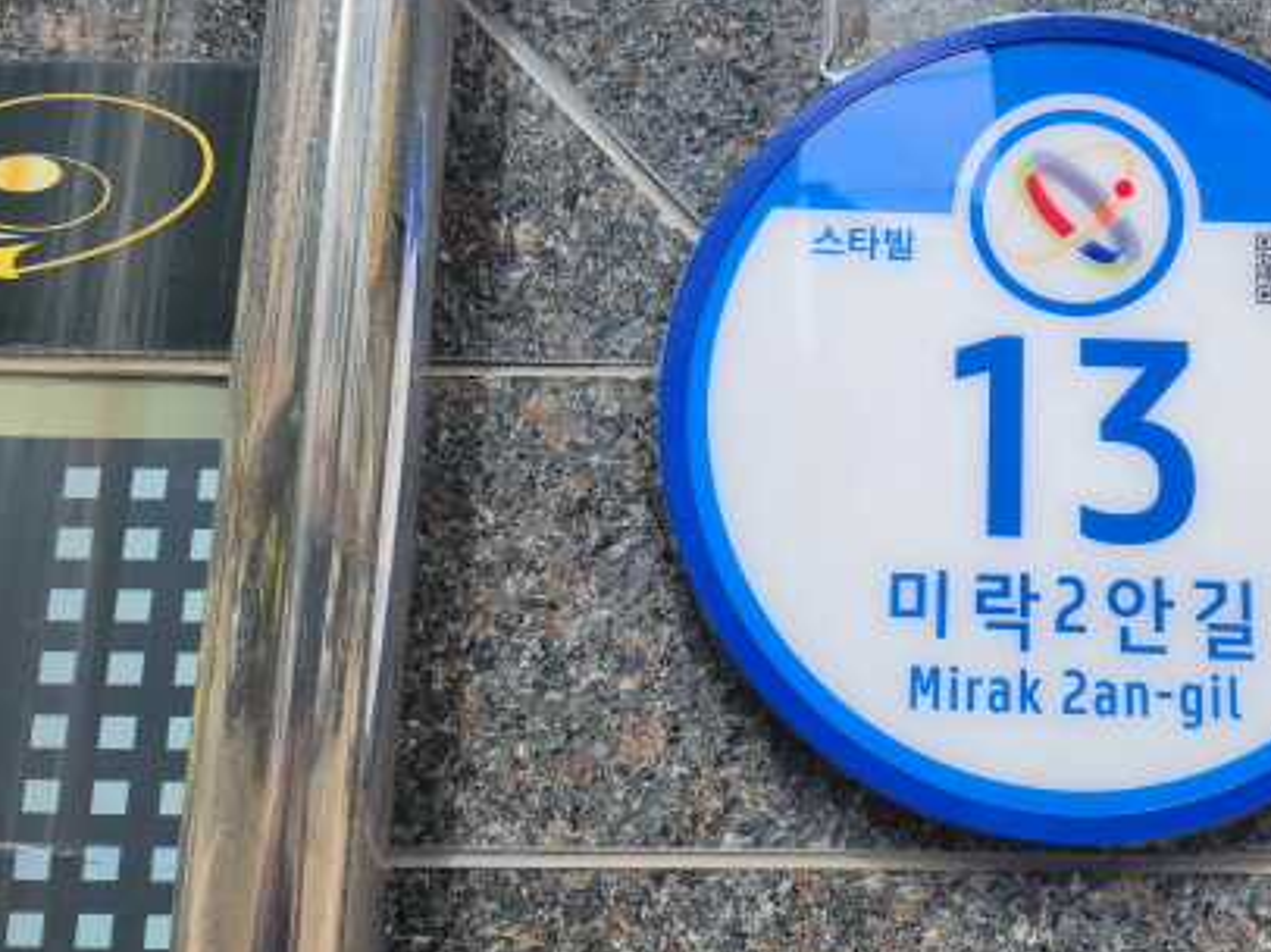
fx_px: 1248
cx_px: 933
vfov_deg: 41.4
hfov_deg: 51.9
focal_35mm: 34
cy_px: 341
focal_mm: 6.4
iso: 12
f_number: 1.8
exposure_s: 1/601
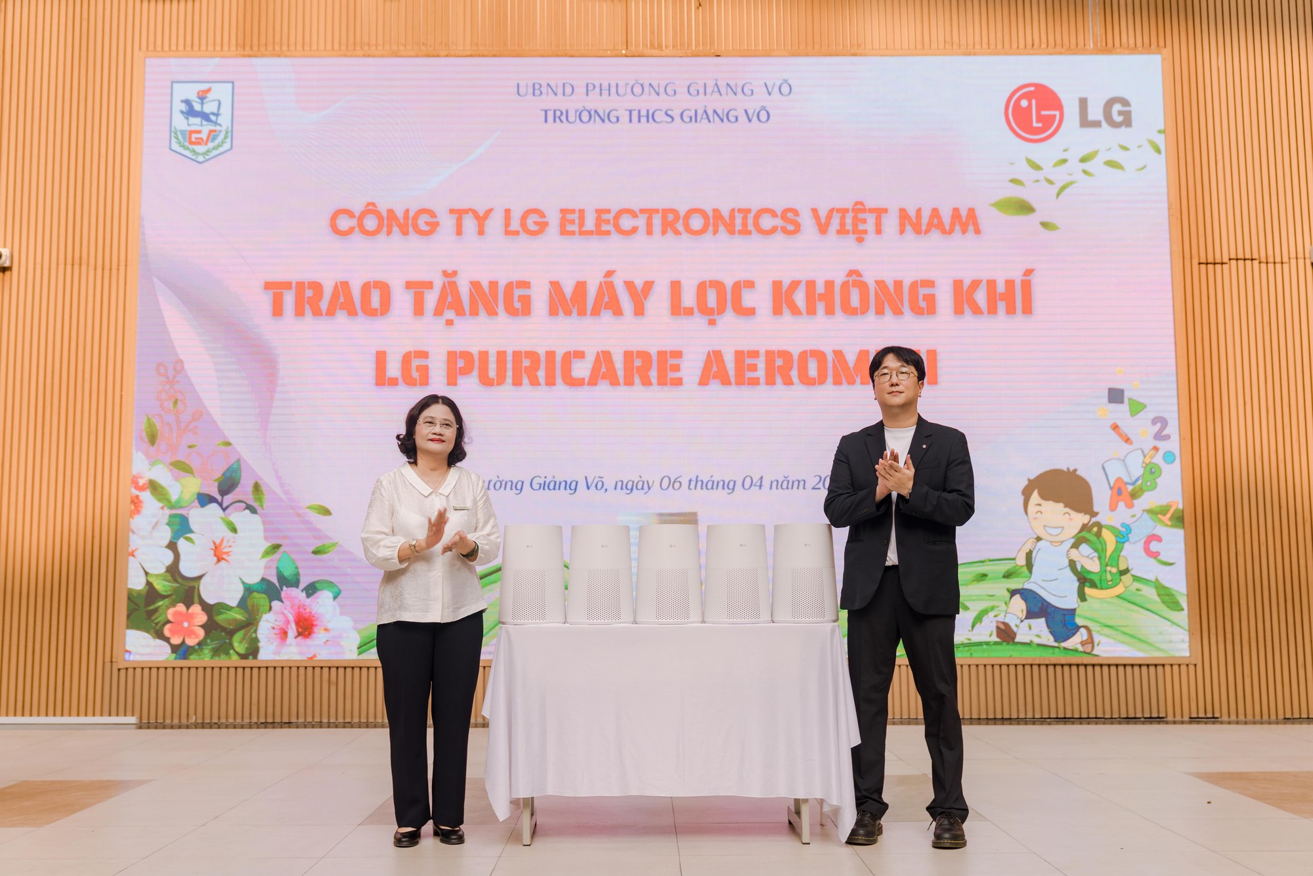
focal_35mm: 37
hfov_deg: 51.9
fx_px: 1350
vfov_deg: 36.0
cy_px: 438
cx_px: 656
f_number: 3.2
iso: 100
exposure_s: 1/160
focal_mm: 37
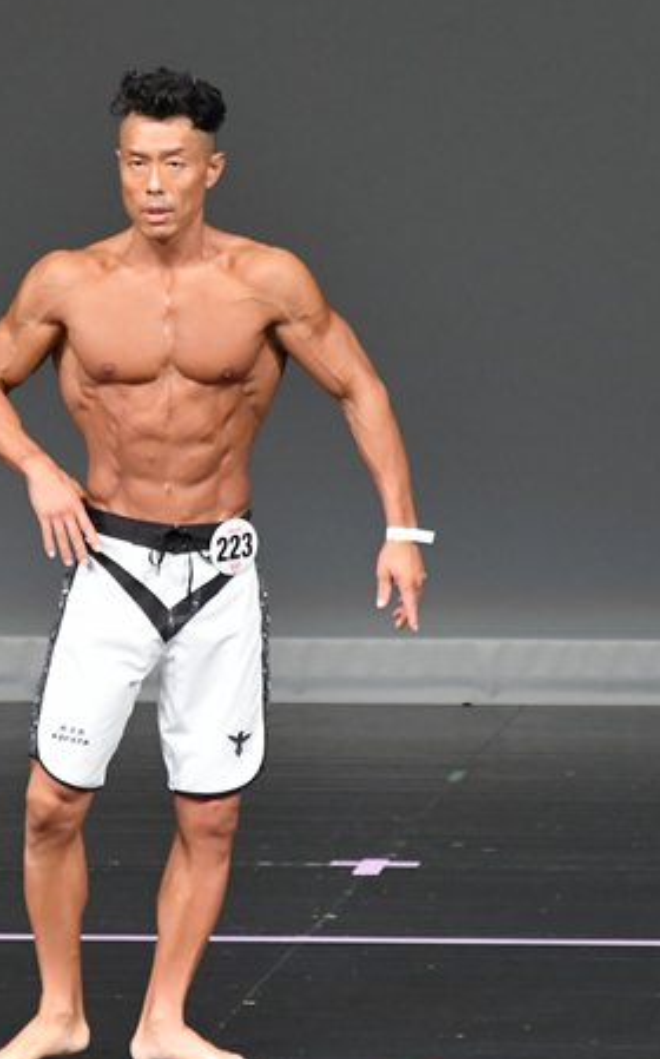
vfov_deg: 3.5
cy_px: 571
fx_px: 17497
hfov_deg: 2.2
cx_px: 187
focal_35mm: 607
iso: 5000
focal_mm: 230
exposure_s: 1/400
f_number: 5.6
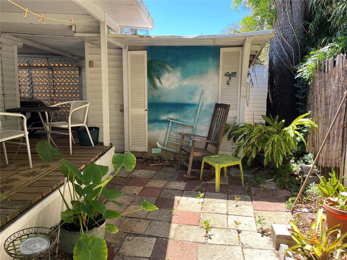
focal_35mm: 26
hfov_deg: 67.3
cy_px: 130
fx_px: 261
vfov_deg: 53.1
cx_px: 174
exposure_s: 1/397
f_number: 1.6
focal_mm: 5.1
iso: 50
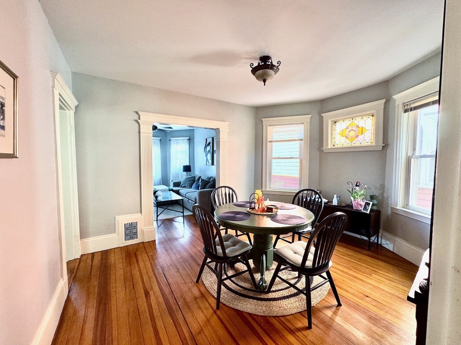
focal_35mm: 14
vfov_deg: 85.7
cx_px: 230
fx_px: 186
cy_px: 172
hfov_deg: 102.1
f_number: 2.2
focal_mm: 2.22
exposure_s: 1/60
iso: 160
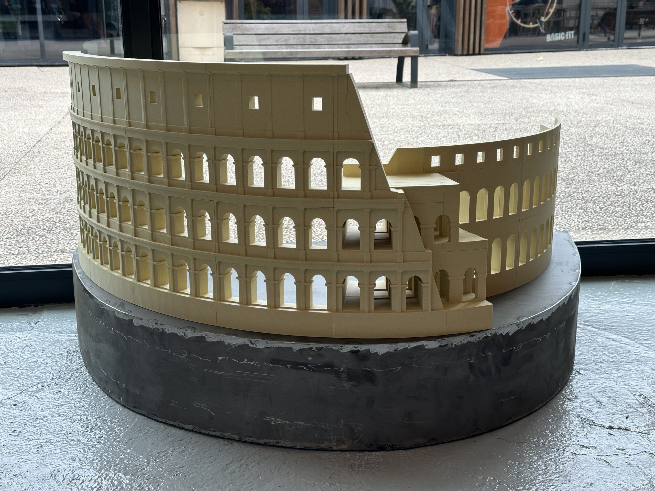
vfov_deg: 30.3
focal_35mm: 48
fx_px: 908
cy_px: 246
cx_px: 328
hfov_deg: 39.7
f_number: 1.78
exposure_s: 1/322
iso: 64
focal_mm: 6.86
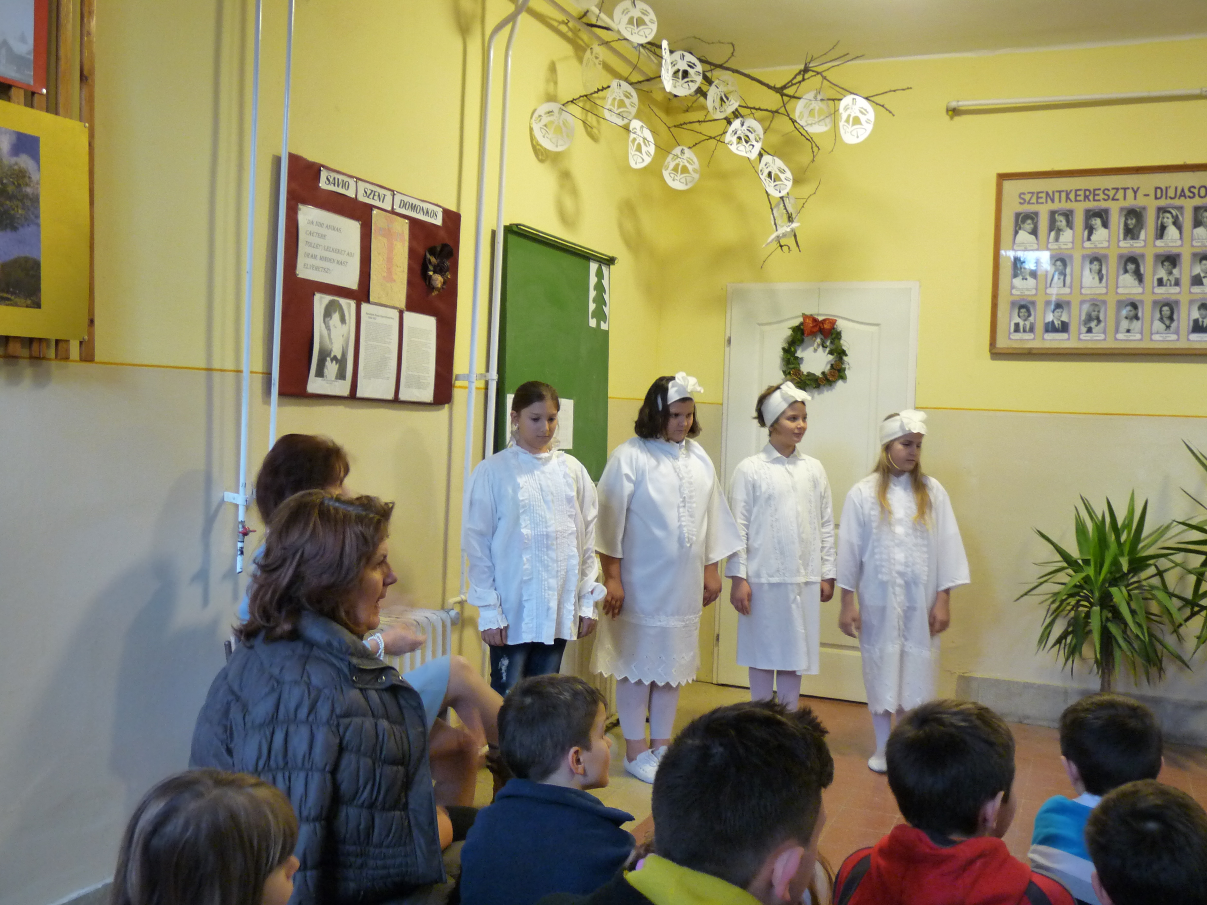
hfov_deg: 56.8
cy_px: 452
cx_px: 604
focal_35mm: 32
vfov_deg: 44.2
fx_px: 1116
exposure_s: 1/8
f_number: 3
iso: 400
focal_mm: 5.8
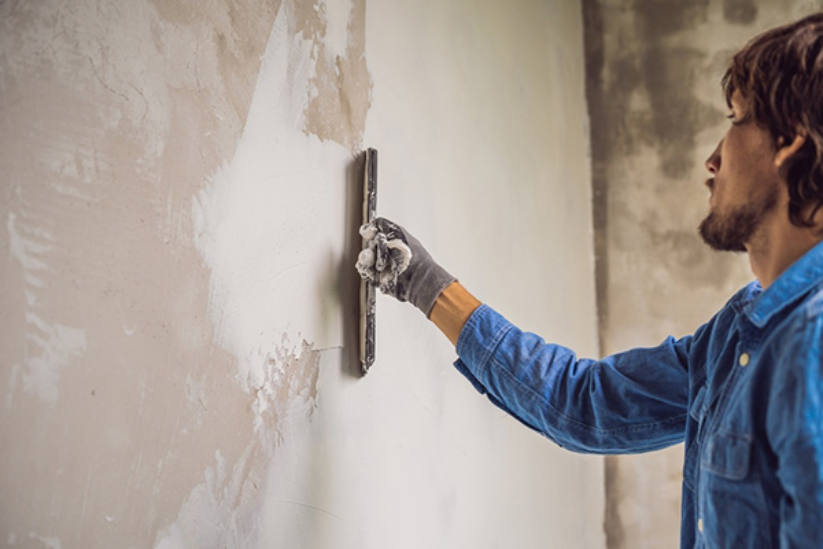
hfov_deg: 39.6
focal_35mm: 50
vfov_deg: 27.0
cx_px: 412
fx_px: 1143
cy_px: 274
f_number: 3.2
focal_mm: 50
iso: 100
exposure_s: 1/200
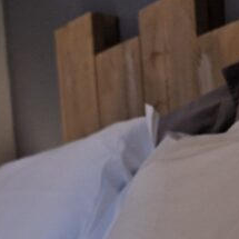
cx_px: 280
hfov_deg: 17.2
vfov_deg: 17.0
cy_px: 301
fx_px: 758
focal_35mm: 97
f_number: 1.8
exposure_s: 1/100
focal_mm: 5.4
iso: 80
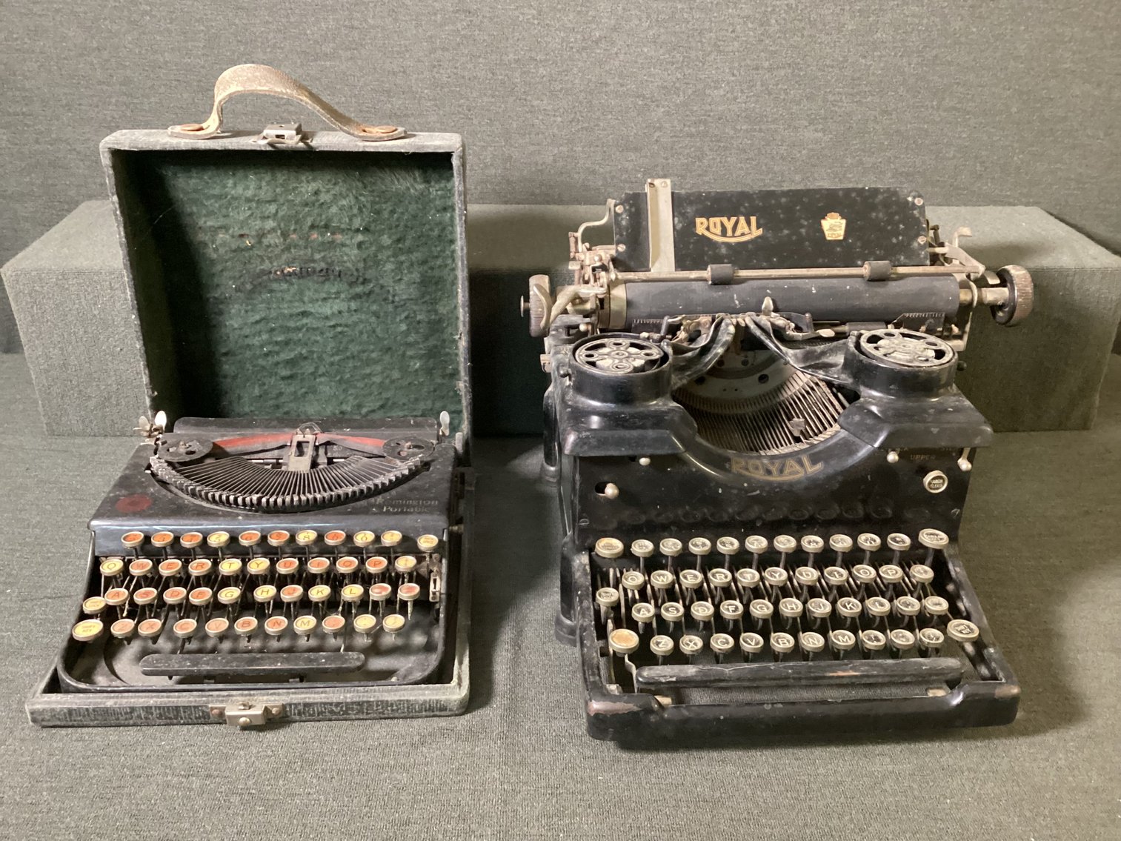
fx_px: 1004
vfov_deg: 45.4
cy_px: 420
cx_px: 560
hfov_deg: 58.3
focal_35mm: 31
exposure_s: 1/24
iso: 640
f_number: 2.4
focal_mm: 3.3
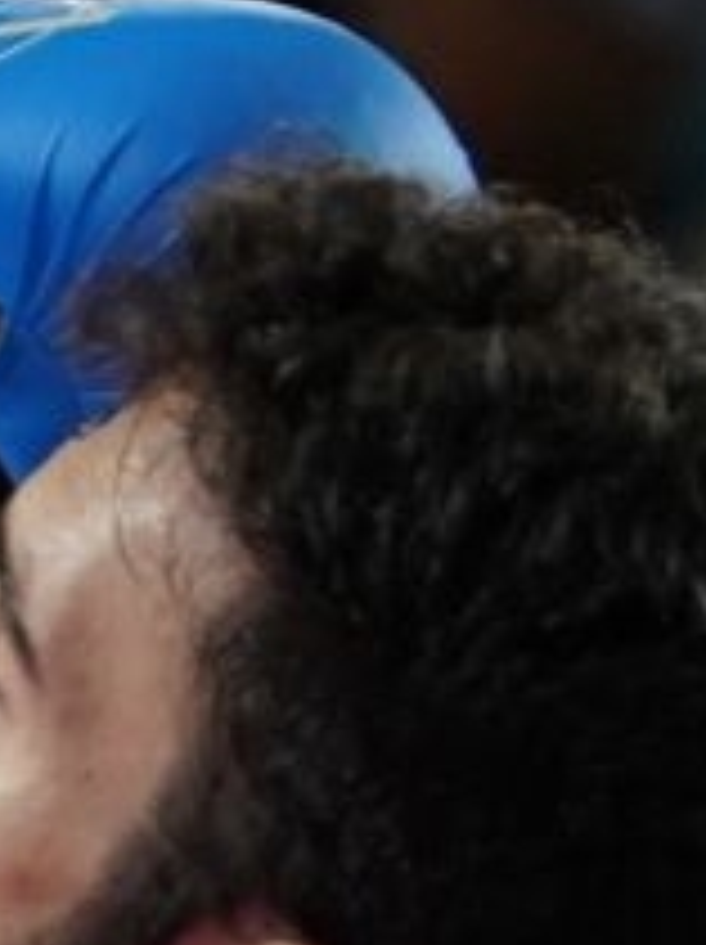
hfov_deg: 0.8
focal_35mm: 1956
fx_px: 53299
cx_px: -2487
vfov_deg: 1.0
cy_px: 765
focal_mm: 158
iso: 1000
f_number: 2.8
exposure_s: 1/1000
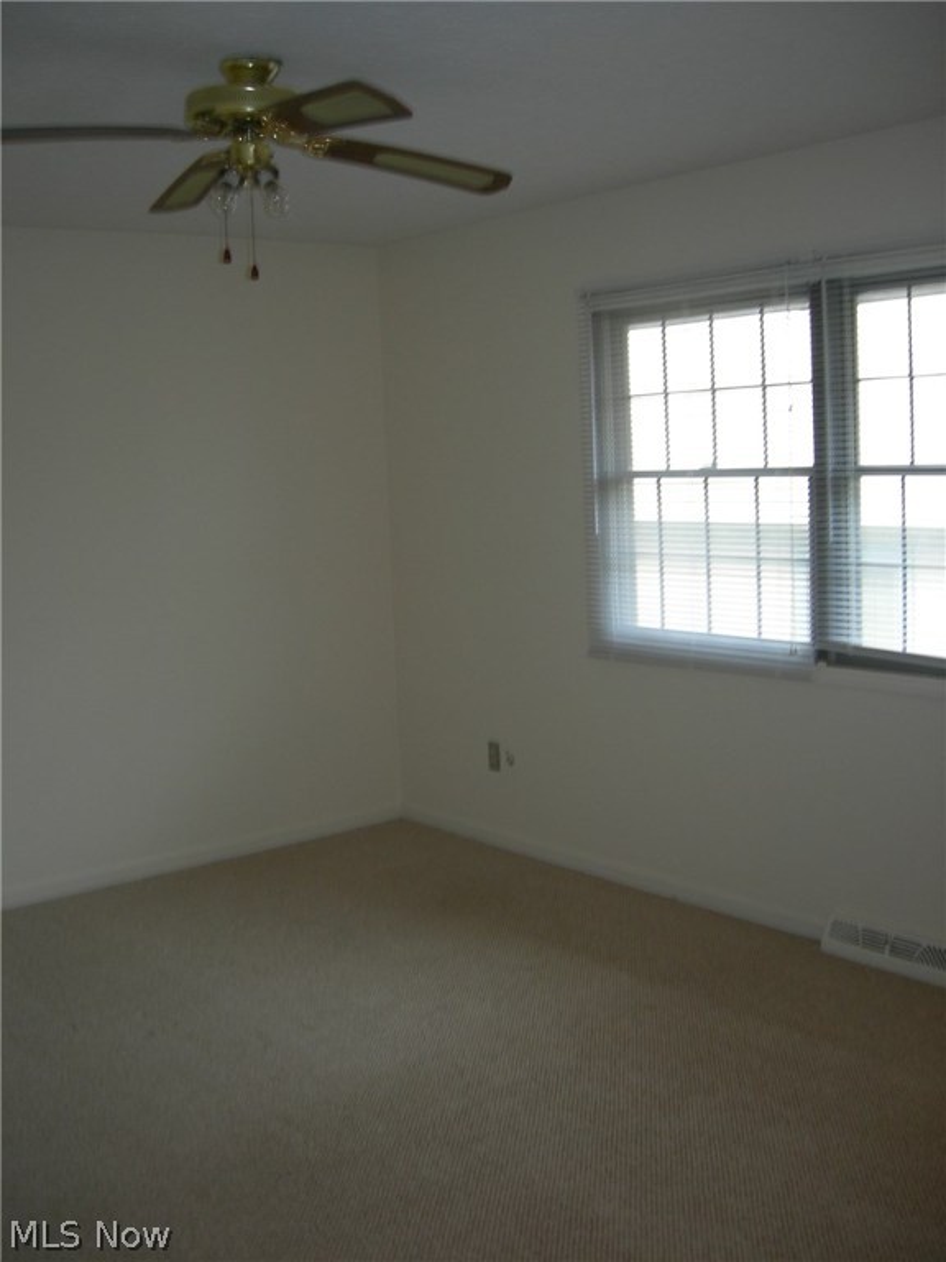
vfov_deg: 51.4
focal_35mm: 36
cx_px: 473
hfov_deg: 39.7
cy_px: 631
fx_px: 1312
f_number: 2.7
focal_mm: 7.5
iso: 64
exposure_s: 1/30
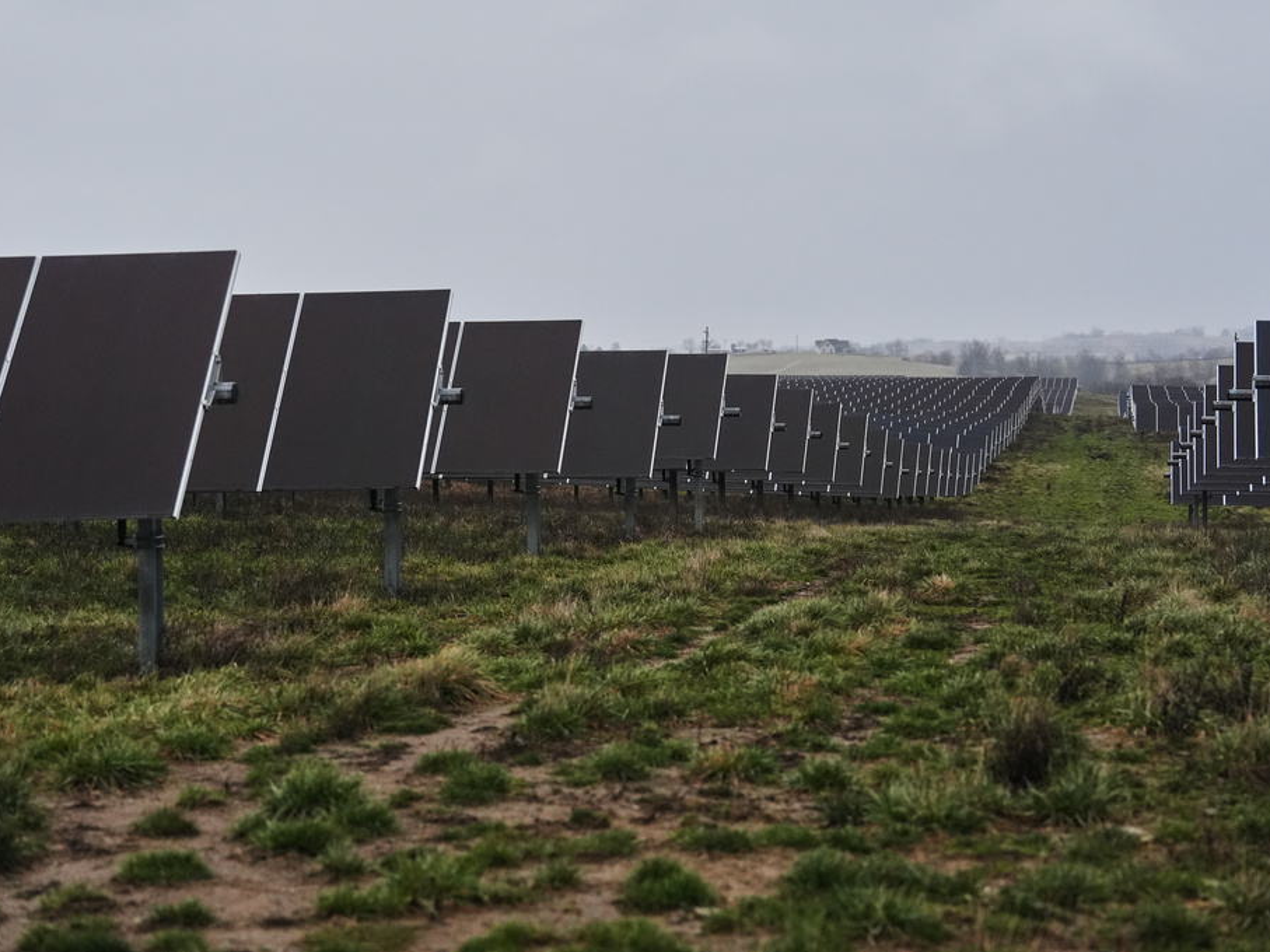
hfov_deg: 25.7
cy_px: 476
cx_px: 641
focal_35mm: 76
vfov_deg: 19.4
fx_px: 2788
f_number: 2.8
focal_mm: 70
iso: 3200
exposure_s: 1/400
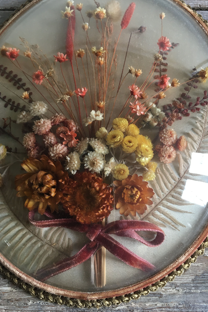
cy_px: 157
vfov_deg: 60.3
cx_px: 114
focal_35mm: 31
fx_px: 269
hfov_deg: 42.3
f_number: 2.2
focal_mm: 4.15
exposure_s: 1/33
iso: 80
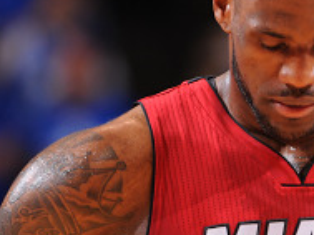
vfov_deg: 1.2
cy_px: 161
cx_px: 266
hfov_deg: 1.6
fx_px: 11073
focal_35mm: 1223
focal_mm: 400
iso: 400
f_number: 5.6
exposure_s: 1/250
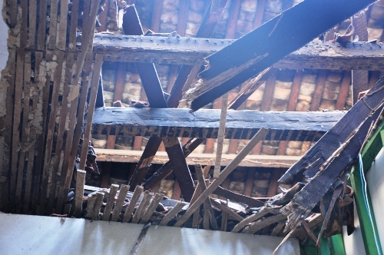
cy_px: 128
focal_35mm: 68
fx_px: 719
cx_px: 192
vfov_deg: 20.1
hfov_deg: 29.9
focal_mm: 45
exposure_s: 1/20
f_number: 4.8
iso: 640
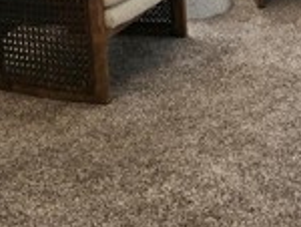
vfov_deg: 13.5
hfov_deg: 19.3
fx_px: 854
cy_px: -191
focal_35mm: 98
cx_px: 315
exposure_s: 1/120
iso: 12
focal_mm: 6.3
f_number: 1.7
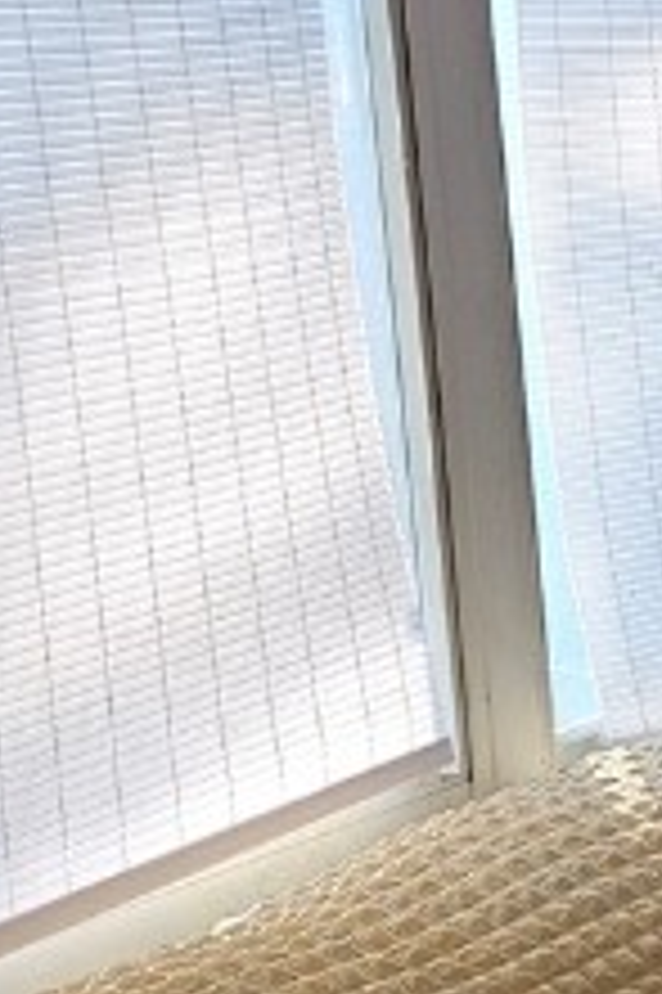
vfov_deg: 18.4
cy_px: 427
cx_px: 2184
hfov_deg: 9.1
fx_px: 3066
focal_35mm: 111
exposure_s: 1/125
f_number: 1.8
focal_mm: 5.4
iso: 25
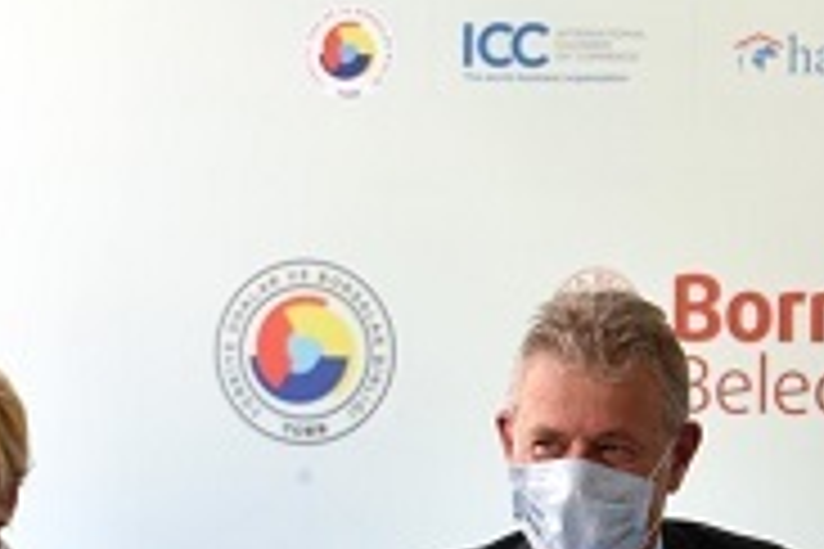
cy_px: 506
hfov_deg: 15.4
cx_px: 1015
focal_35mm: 128
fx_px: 2930
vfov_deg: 10.6
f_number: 2.8
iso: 200
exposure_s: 1/200
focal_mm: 31
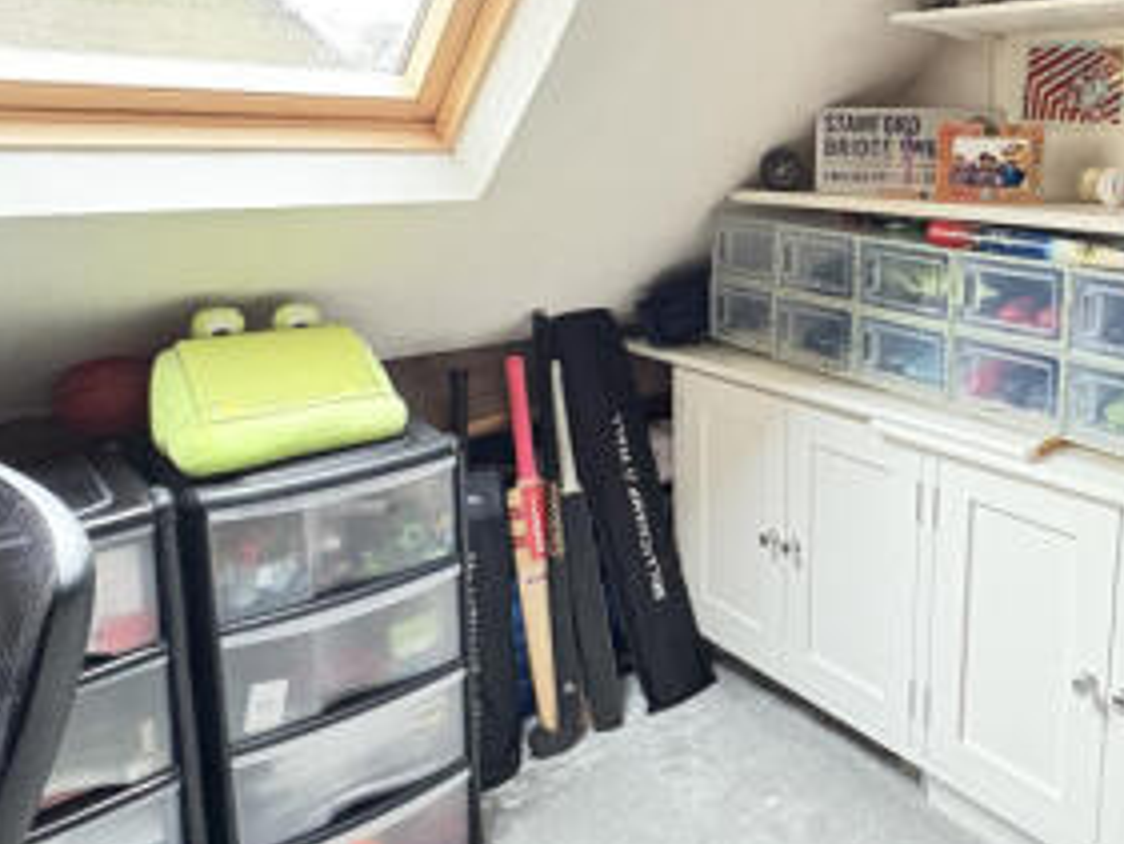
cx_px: 898
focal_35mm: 29
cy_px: 274
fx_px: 942
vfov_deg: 47.4
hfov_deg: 57.1
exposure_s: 1/30
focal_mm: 2.22
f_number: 2.2
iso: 1250
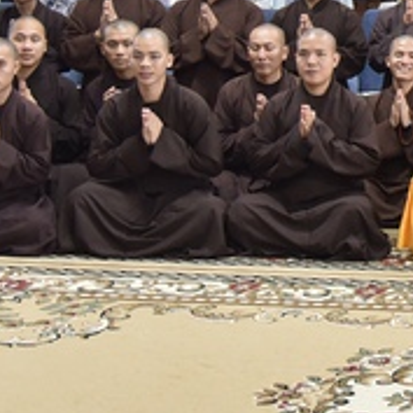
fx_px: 1431
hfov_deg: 15.4
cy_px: 1
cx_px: 588
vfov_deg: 16.1
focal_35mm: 106
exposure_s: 1/20
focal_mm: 34
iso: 1600
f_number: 5
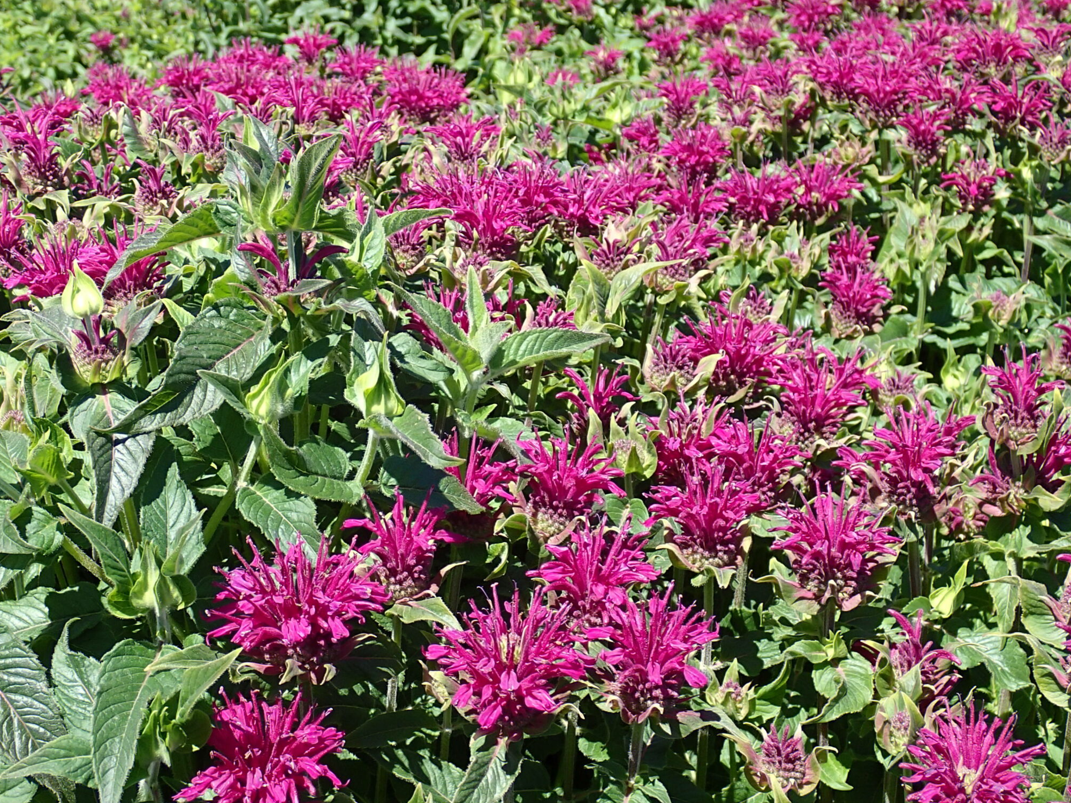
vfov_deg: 26.5
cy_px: 450
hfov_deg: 34.9
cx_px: 457
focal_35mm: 55
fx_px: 1702
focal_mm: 7.86
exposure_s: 1/320
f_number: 4
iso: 100
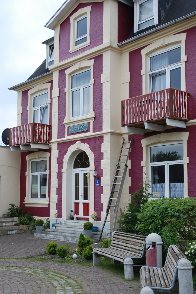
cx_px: 98
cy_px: 147
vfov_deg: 38.8
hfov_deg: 26.6
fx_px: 415
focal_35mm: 51
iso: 100
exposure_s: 1/200
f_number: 7.1
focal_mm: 34
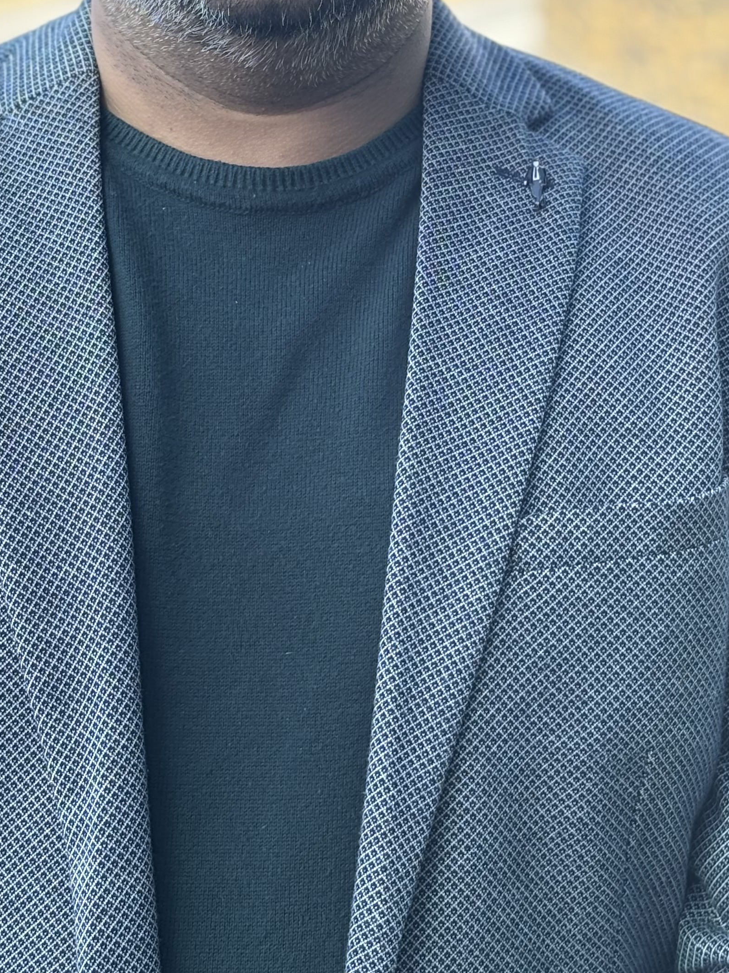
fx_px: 2780
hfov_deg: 14.9
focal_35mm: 99
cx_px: 227
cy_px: 173
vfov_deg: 19.6
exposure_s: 1/448
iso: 32
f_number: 1.6
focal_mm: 5.96
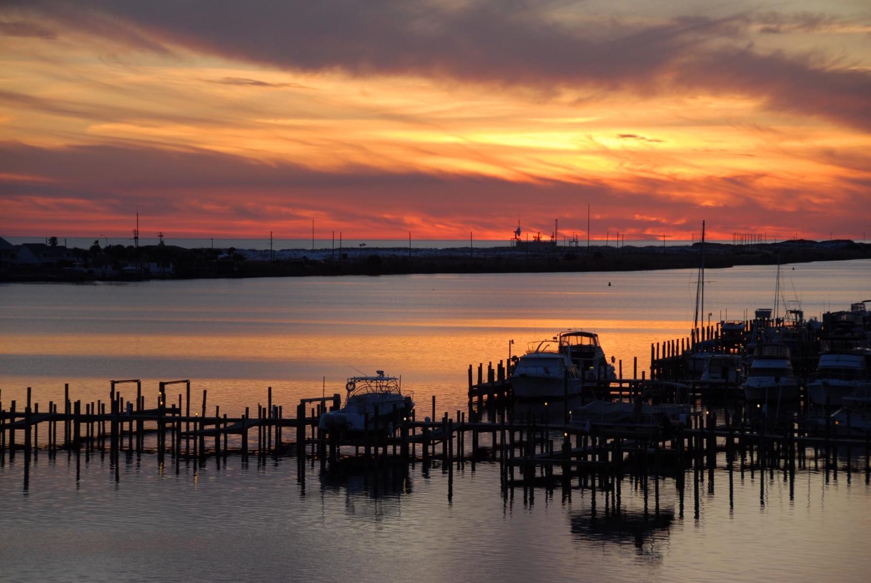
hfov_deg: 15.2
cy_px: 292
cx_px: 436
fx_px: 3270
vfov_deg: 10.2
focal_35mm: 135
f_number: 5.3
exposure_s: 1/45
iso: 100
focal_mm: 90
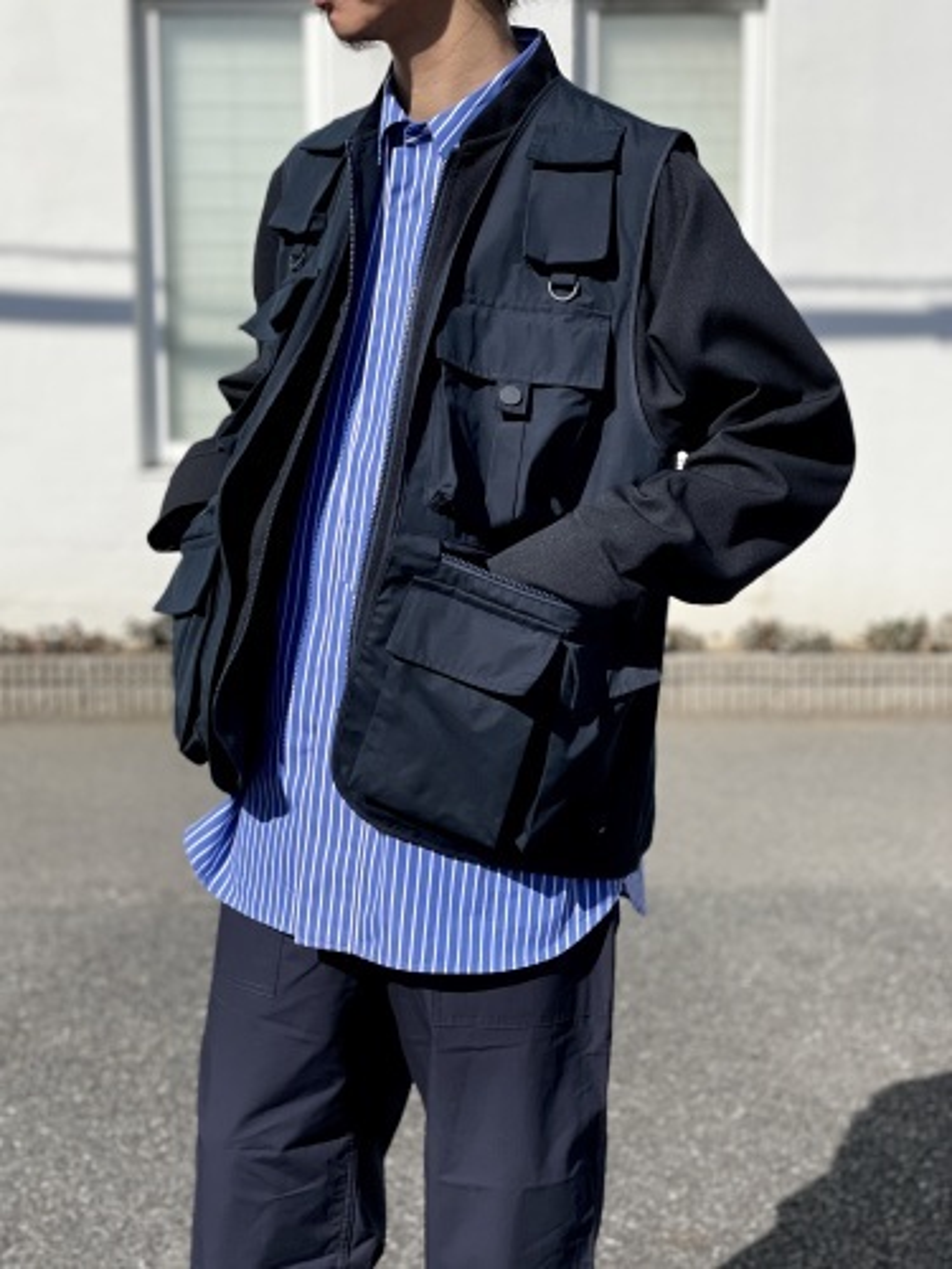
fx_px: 1907
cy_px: 634
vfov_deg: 36.8
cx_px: 476
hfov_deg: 28.0
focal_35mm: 52
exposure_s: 1/2994
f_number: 2
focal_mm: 6
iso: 32
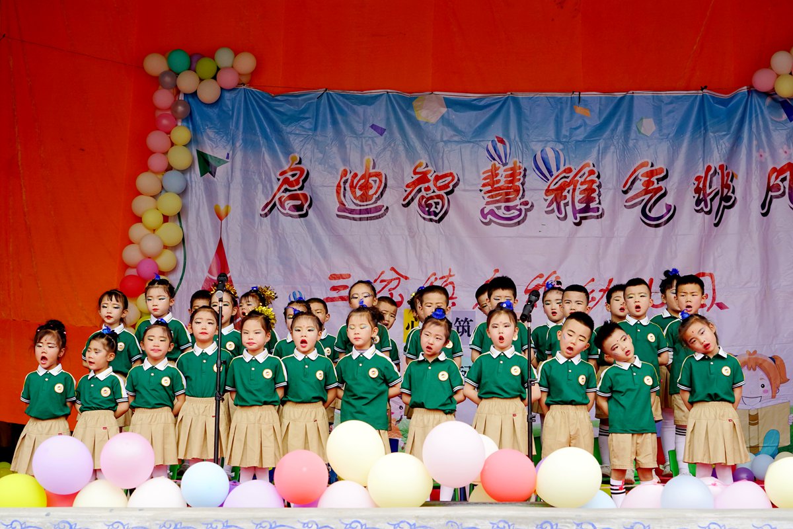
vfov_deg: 20.9
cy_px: 264
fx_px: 1432
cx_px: 396
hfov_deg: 31.0
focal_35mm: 65
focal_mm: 65
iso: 500
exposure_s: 1/500
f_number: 6.7
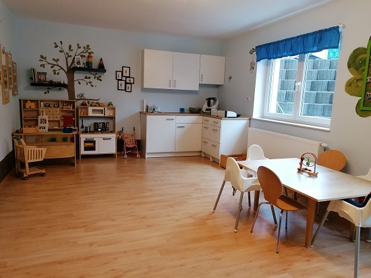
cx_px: 186
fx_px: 289
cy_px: 139
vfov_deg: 51.3
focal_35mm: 27
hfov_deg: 65.3
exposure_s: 1/25
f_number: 1.8
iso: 320
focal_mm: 4.75
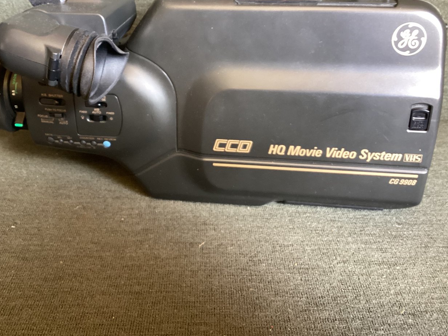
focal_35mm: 38
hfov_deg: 48.7
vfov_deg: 37.6
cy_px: 134
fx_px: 492
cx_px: 182
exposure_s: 1/33
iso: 250
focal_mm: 3.3
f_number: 2.4
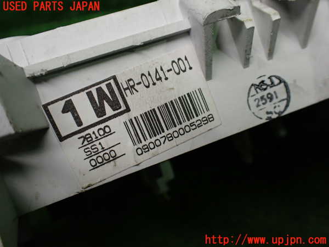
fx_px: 285
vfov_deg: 46.8
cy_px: 124
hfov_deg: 60.0
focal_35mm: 30
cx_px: 164
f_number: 2.3
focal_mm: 5.4
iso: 250
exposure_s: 1/125
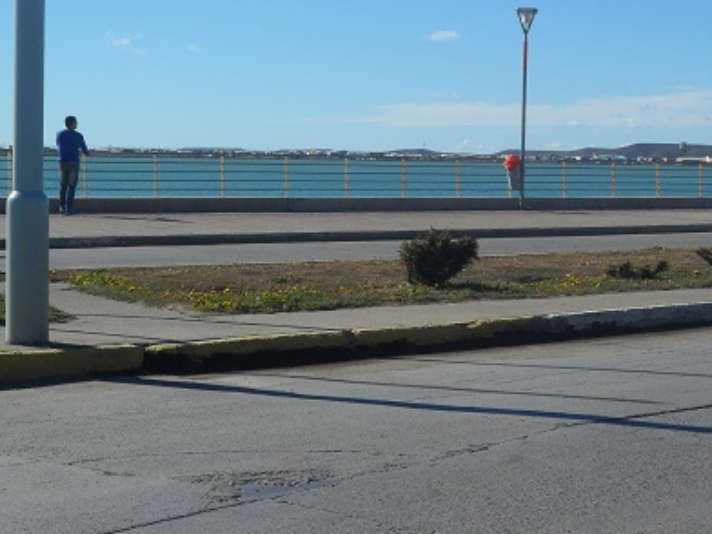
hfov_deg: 22.8
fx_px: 1748
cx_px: 532
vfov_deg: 17.3
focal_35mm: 85
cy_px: 147
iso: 80
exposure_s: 1/750
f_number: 5
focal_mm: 9.3
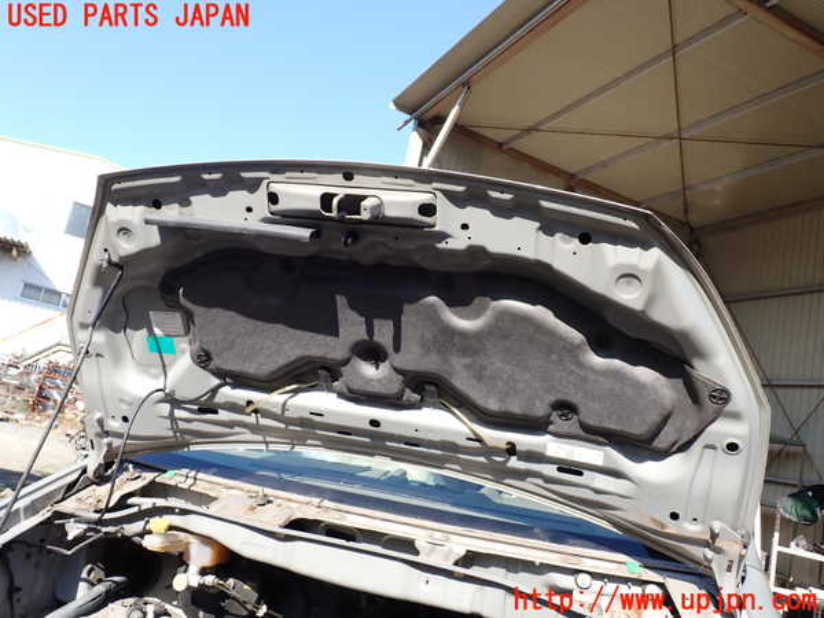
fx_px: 714
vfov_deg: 46.8
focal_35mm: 30
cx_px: 412
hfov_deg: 60.0
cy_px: 309
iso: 100
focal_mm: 5.4
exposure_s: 1/400
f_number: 3.2
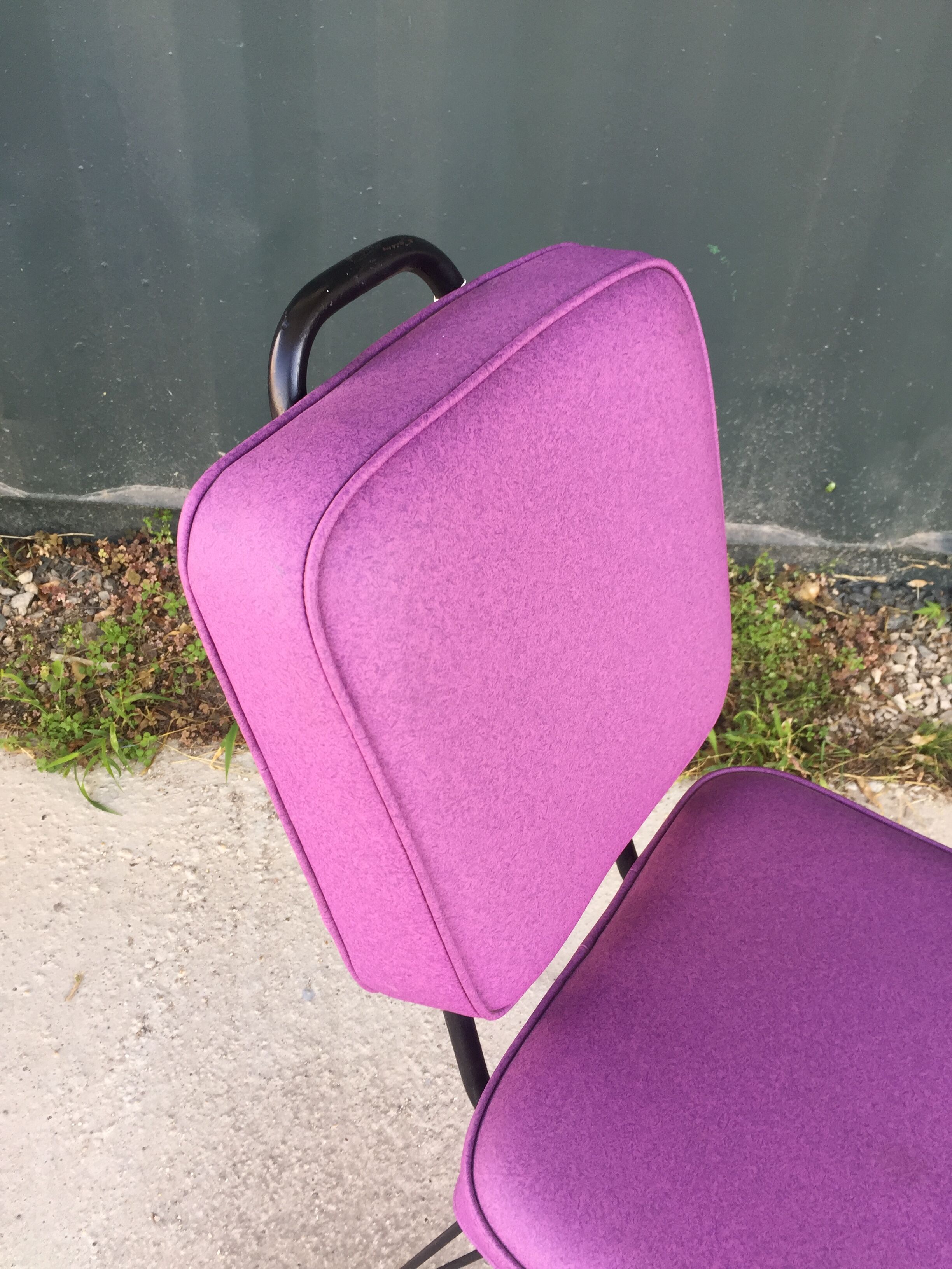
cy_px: 634
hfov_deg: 48.2
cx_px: 476
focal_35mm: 29
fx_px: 1063
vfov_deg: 61.7
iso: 40
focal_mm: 4.15
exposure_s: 1/100
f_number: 2.2
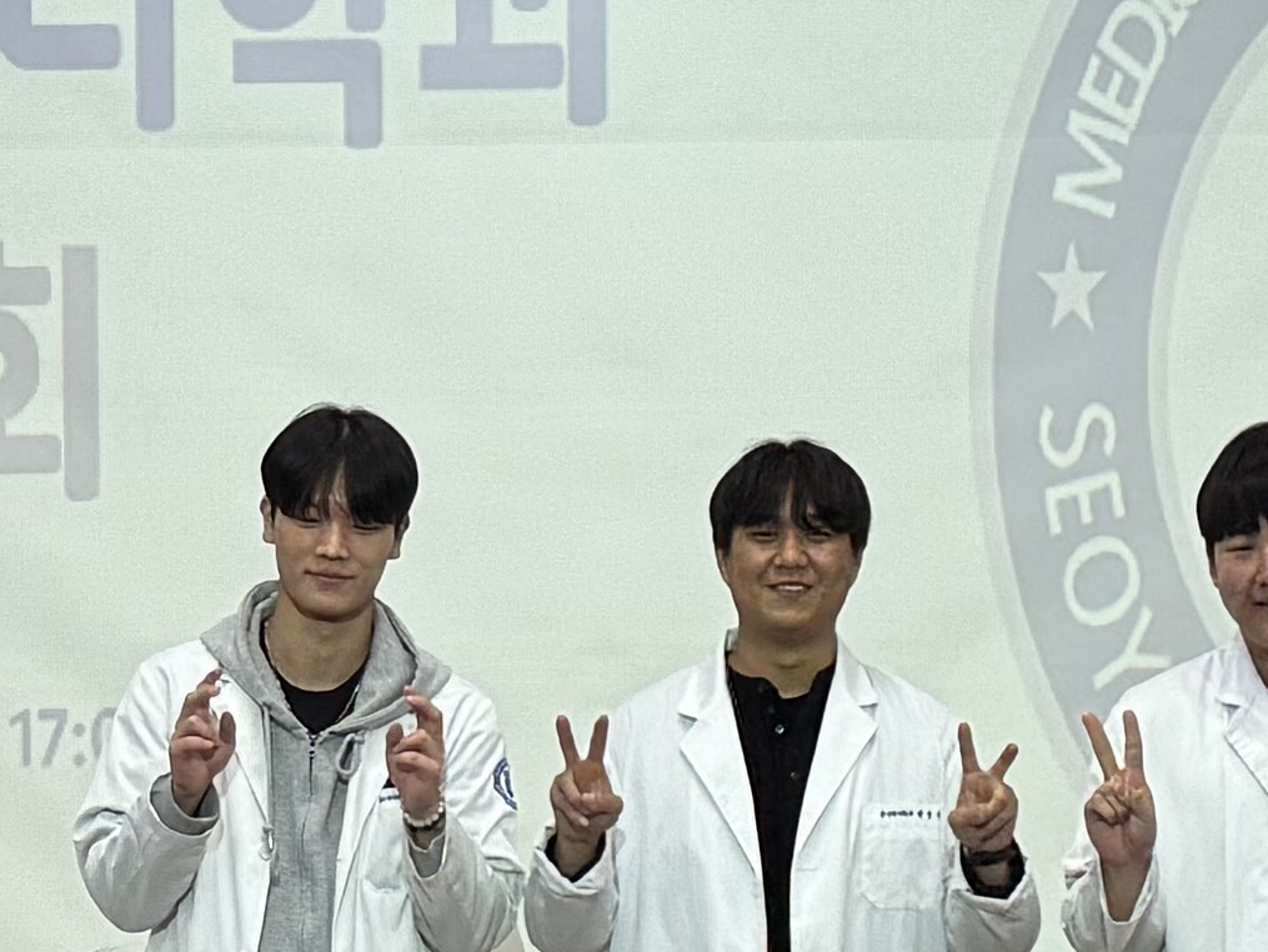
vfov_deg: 10.9
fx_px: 4947
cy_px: 917
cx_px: 367
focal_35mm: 135
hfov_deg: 14.6
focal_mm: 6.76
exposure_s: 1/120
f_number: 1.78
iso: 160
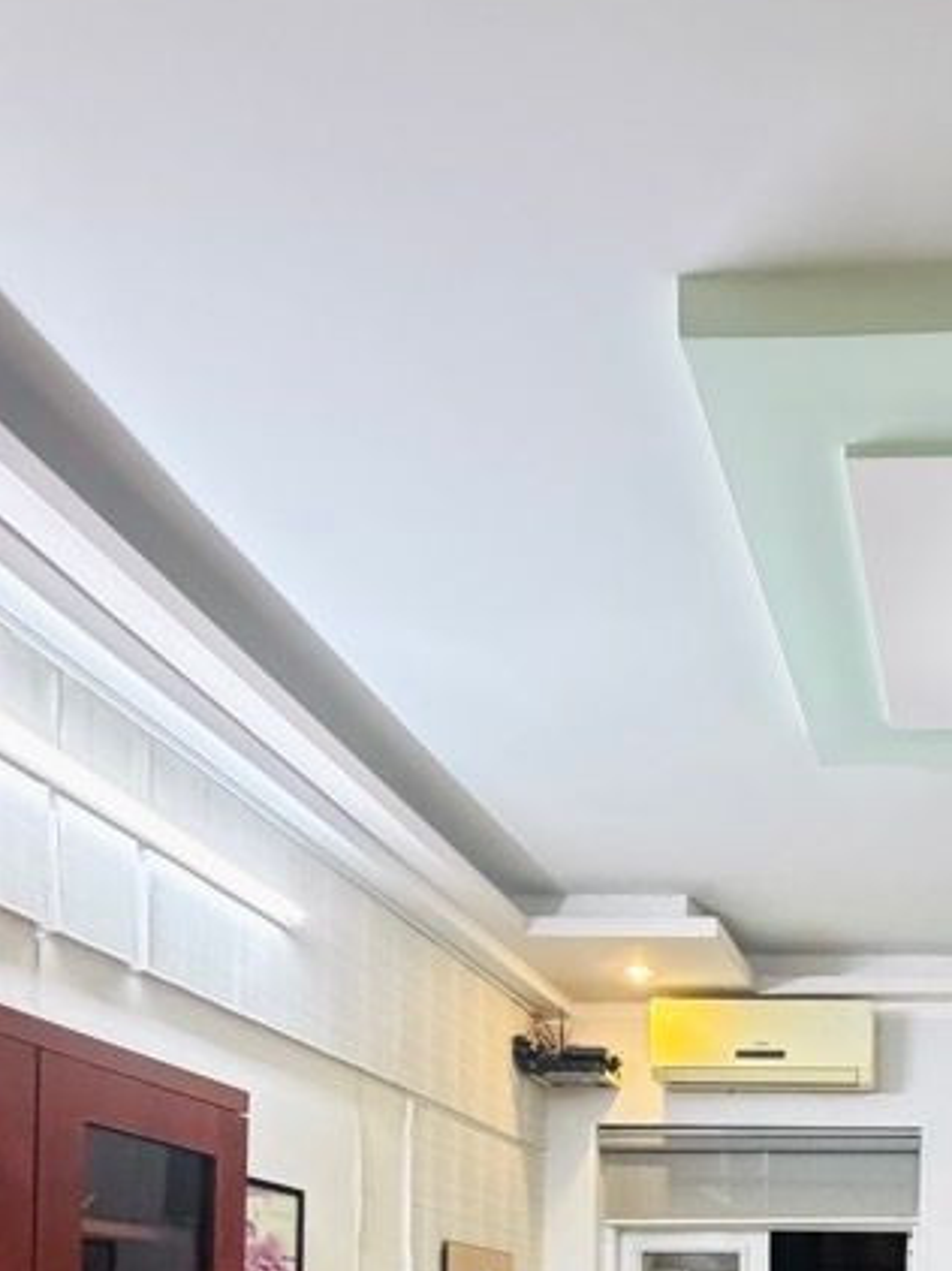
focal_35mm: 34
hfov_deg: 37.2
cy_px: 1401
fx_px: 1248
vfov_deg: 42.4
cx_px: 961
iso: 1000
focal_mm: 2.22
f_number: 2.2
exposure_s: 1/50
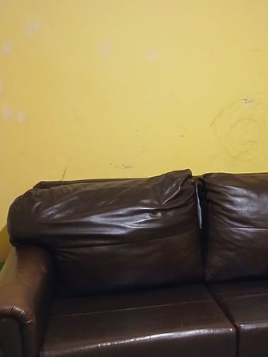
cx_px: 219
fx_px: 362
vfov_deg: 52.7
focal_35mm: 35
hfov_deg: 38.9
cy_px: 179
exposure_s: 1/20
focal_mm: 3.98
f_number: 1.8
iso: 500
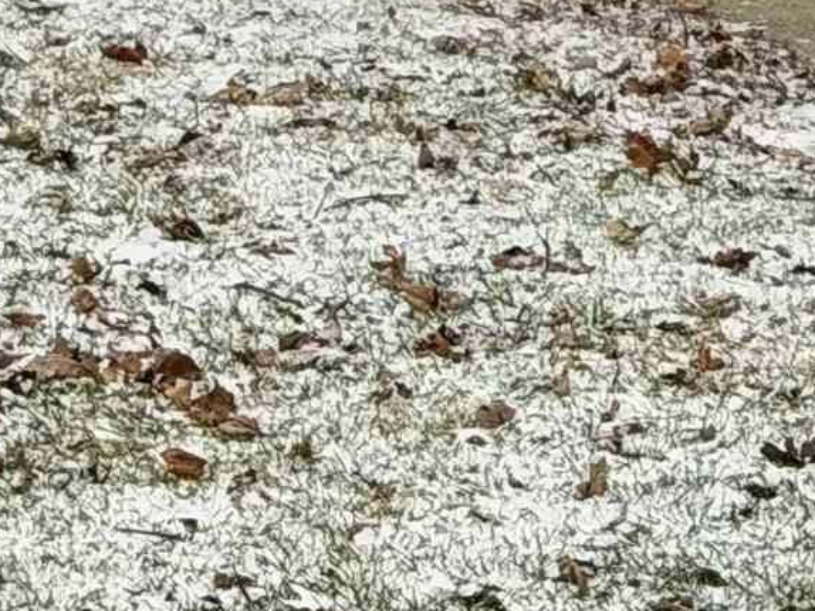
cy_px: -969
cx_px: 1572
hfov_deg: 7.4
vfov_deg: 5.5
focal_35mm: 257
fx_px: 6048
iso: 64
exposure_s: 1/534
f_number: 1.78
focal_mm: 6.76
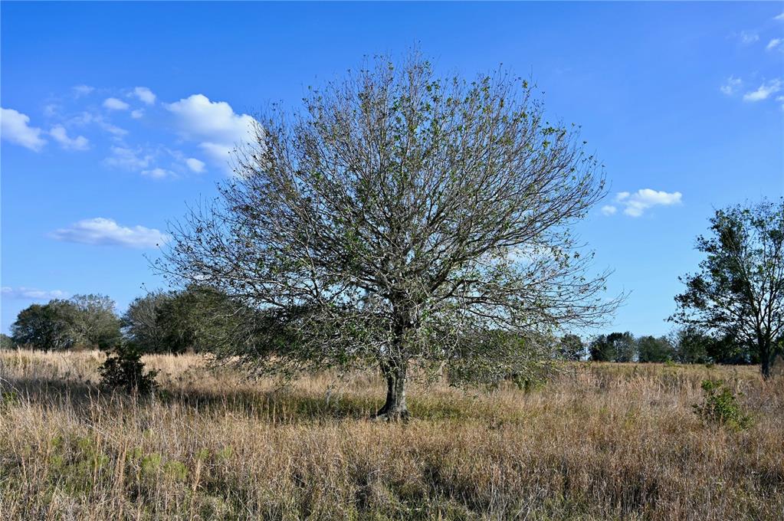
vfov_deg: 43.5
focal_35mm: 30
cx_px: 392
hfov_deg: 62.0
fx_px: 653
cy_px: 260
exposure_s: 1/320
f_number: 6.3
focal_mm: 30
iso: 100
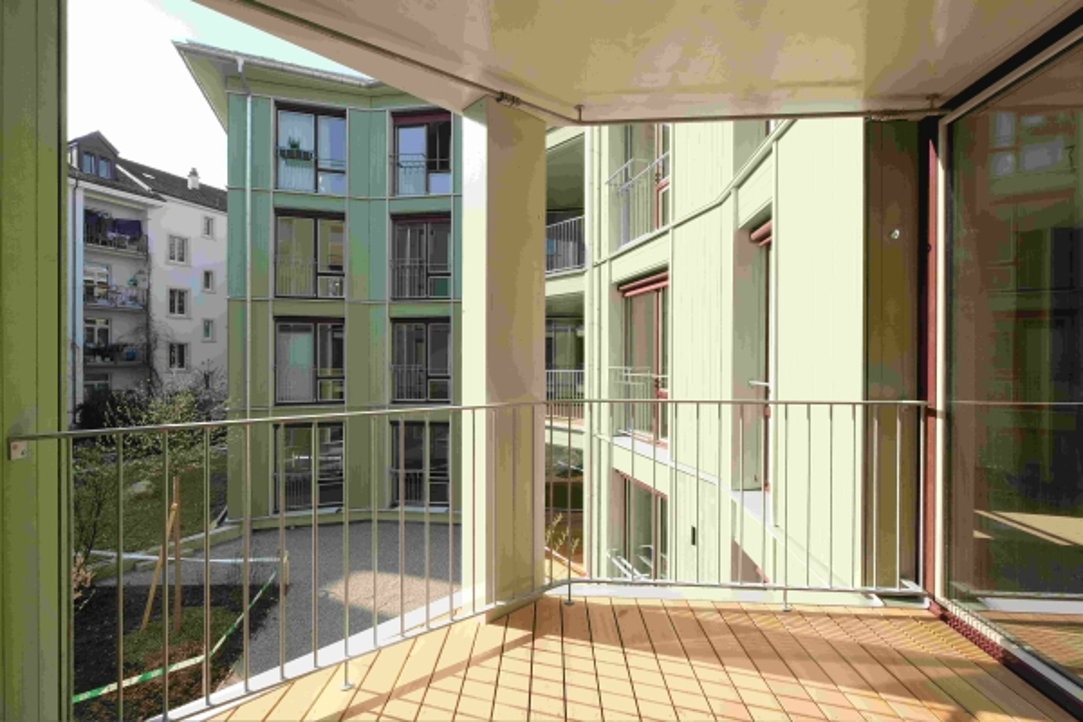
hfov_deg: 100.4
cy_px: 361
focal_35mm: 15
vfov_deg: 77.3
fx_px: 451
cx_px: 542
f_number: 10
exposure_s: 1/150
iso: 400
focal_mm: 10
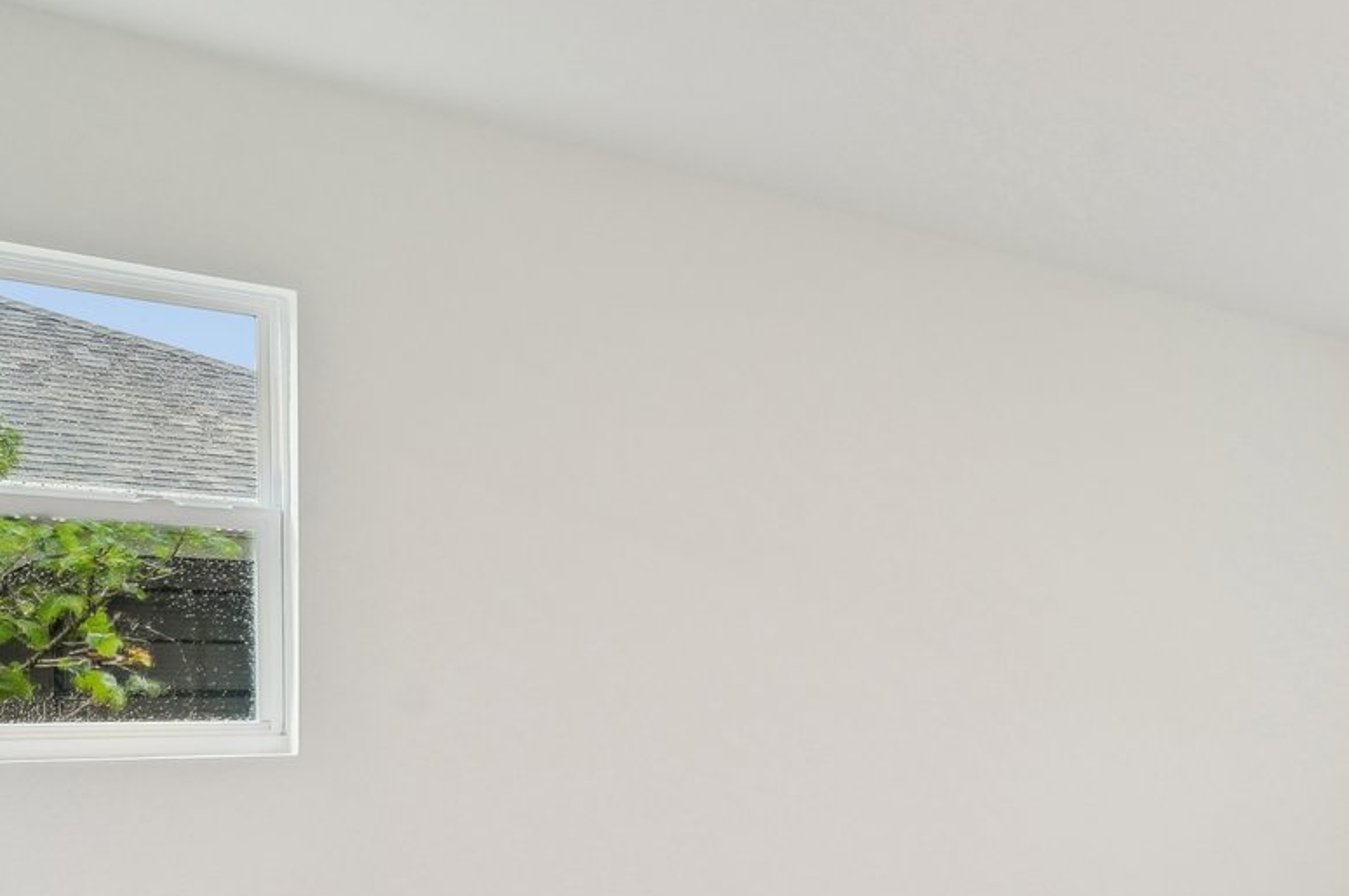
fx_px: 1385
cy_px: 699
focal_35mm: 37
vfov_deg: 34.9
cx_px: 1530
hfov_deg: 40.4
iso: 400
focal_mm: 14
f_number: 8
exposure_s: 1/30
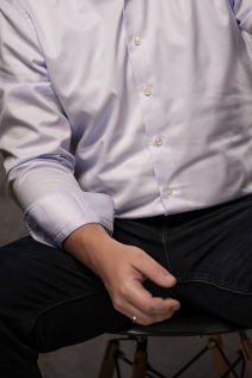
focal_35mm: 161
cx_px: 152
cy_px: 36
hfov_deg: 8.5
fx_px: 1692
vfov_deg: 12.7
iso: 100
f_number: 2.2
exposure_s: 1/500
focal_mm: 85
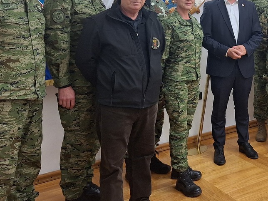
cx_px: 238
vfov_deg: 28.3
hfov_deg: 36.0
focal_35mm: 50
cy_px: 32
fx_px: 387
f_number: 1.8
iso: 64
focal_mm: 5.54
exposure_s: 1/50
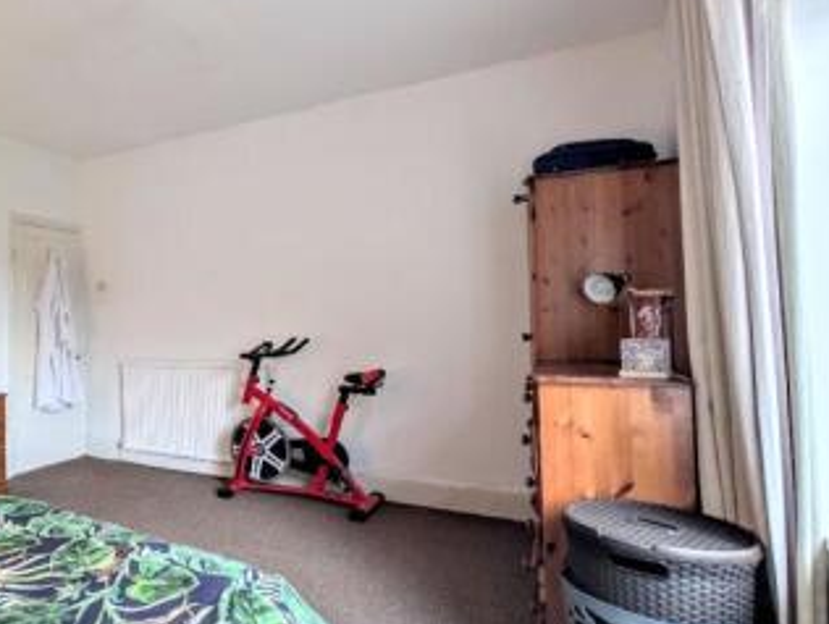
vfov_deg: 61.2
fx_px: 528
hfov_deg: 67.4
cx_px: 139
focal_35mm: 22
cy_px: 298
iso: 62
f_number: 1.7
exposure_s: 1/50
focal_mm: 2.02
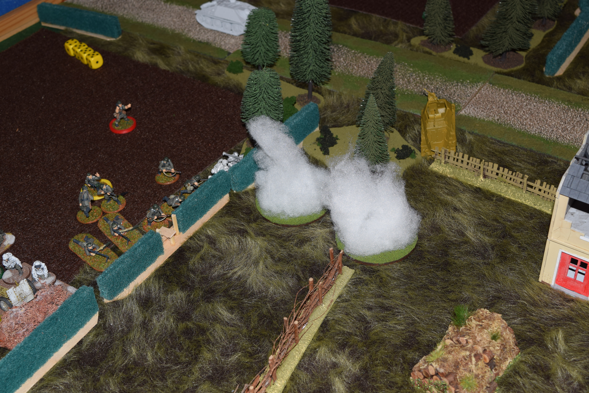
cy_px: 196
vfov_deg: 25.8
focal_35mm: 52
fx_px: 859
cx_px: 294
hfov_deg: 37.9
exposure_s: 1/60
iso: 100
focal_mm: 35
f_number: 8
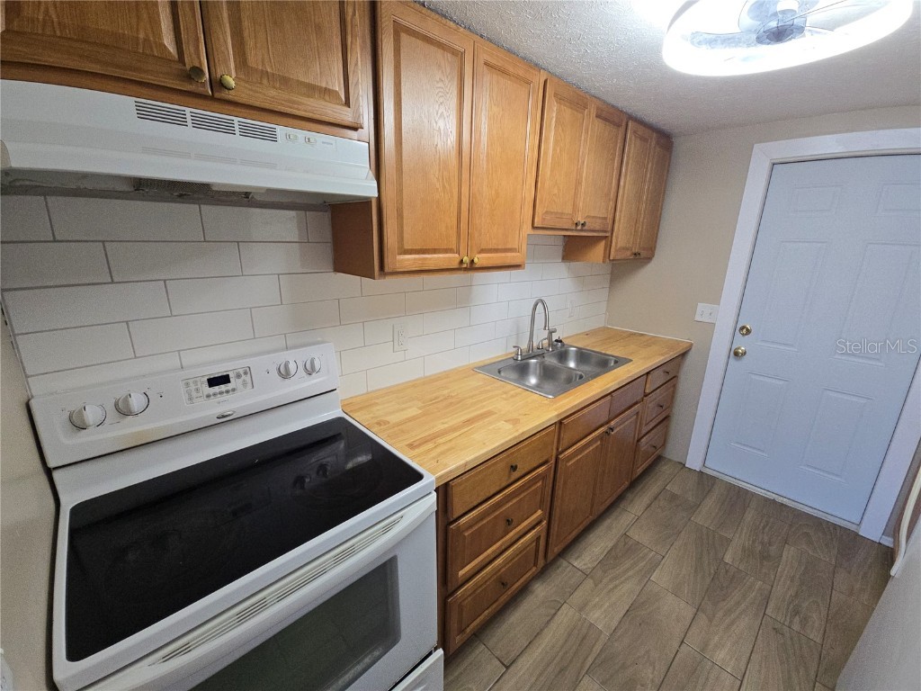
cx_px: 460
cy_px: 346
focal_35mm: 13
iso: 125
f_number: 2.2
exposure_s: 1/60
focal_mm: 2.2
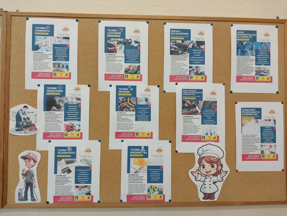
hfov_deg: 60.0
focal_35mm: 30
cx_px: 144
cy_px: 108
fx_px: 249
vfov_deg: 46.8
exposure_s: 1/100
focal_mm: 4.6
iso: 80
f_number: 1.8
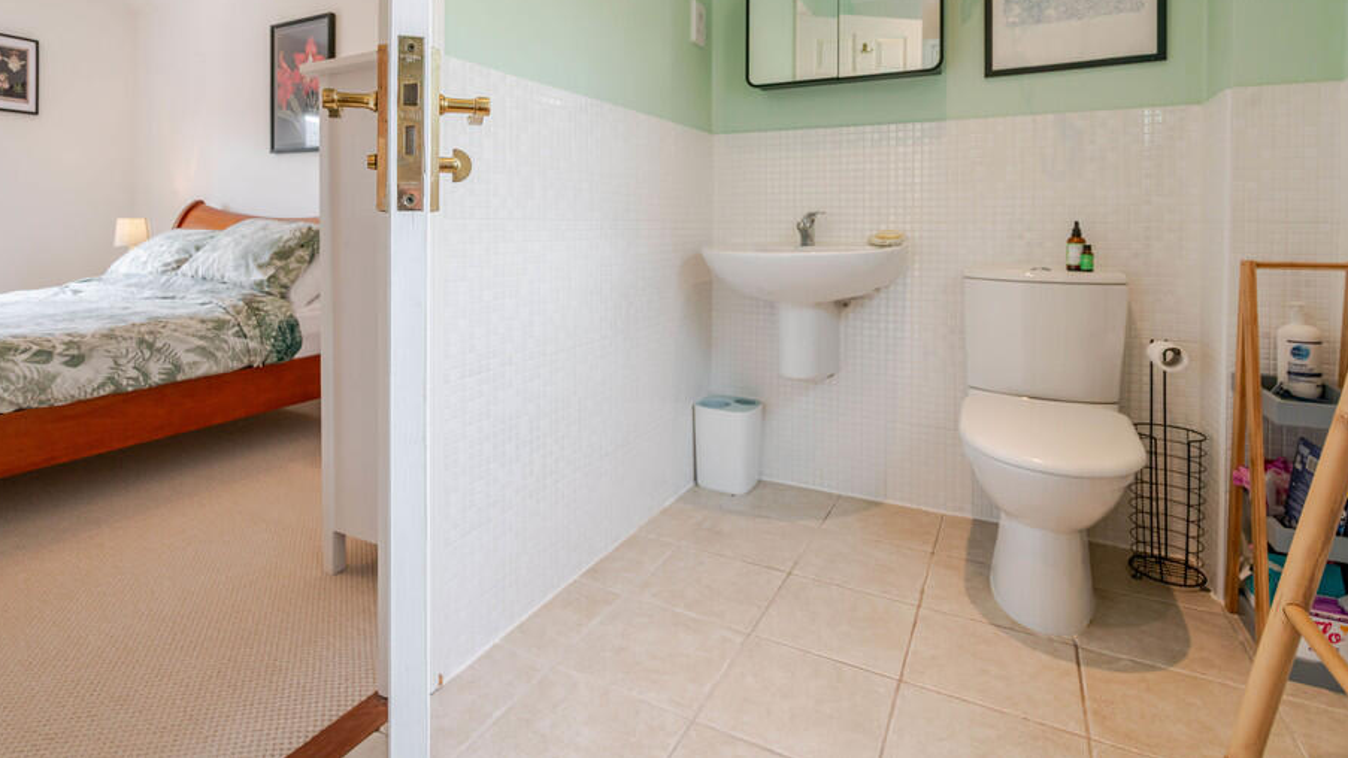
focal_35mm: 19
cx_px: 612
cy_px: 250
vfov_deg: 57.0
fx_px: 679
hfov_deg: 89.3
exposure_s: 1/30
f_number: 8
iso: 250
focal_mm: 16
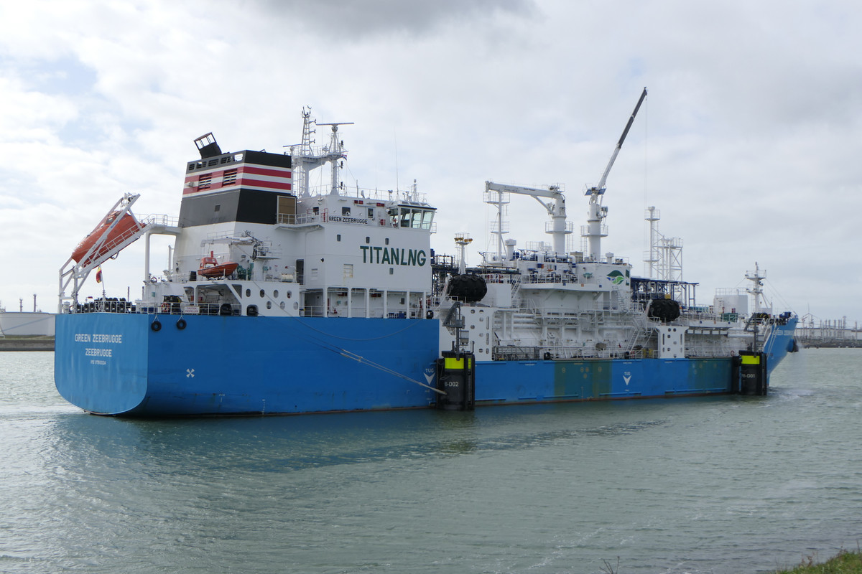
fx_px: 1077
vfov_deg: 29.9
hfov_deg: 43.6
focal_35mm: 45
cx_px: 431
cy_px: 287
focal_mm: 16.6
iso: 125
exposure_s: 1/1300
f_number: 4
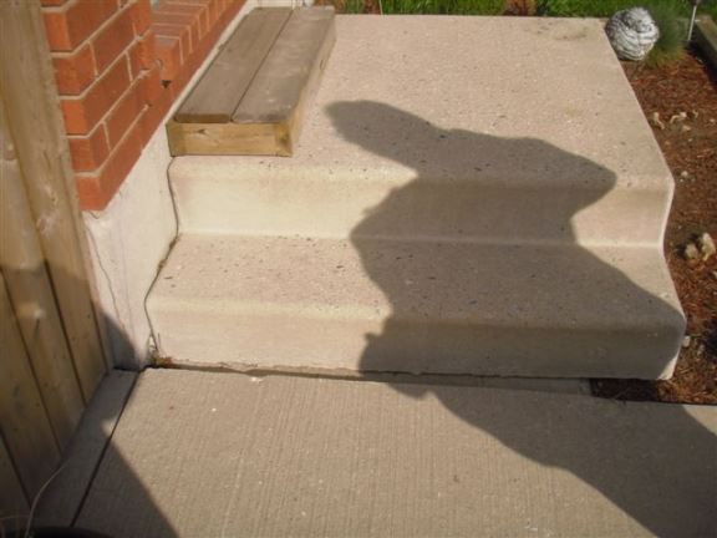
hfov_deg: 49.0
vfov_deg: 37.7
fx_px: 787
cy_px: 269
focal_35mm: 38
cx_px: 358
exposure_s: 1/500
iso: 100
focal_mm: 6.7
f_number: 6.6
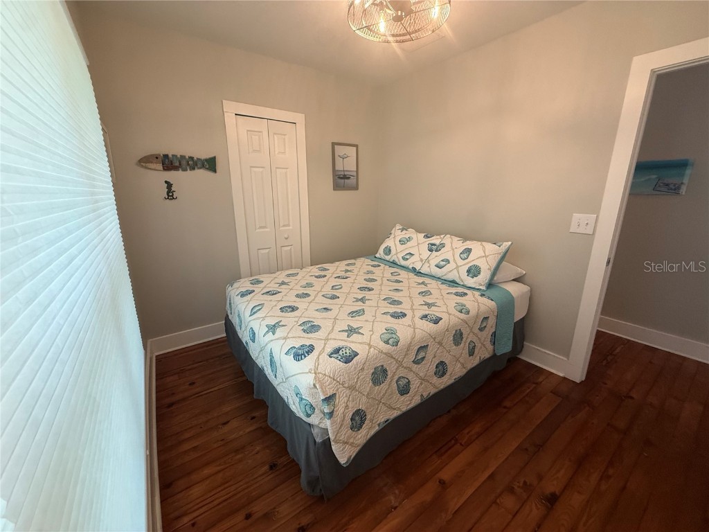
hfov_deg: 102.1
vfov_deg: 85.7
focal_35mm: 14
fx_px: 287
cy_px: 266
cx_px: 354
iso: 250
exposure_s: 1/60
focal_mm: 2.22
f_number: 2.2
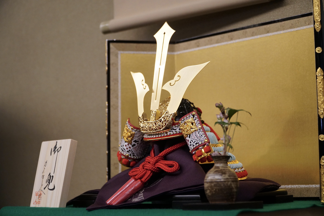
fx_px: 581
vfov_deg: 21.1
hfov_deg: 31.2
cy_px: 108
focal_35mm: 64
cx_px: 162
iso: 2000
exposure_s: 1/160
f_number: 4
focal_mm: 43
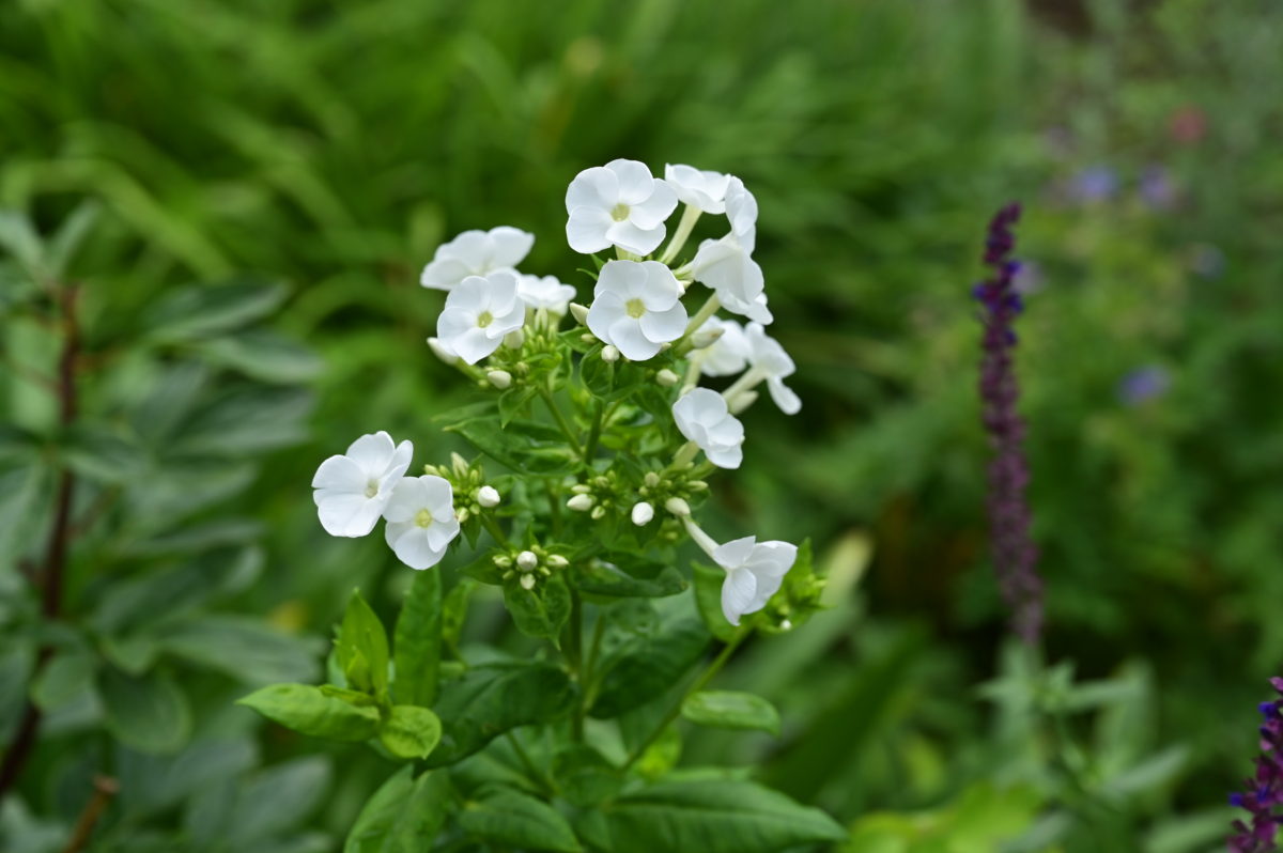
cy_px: 426
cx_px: 642
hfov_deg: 28.9
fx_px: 2493
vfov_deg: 19.4
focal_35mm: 70
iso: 400
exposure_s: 1/1600
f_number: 5.6
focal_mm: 70
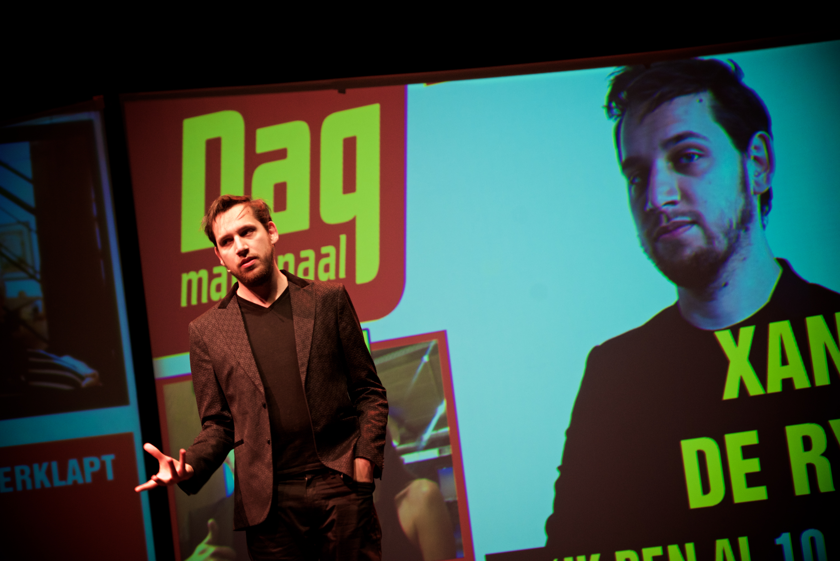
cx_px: 420
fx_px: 2381
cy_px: 280
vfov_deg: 13.4
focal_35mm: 102
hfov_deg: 20.0
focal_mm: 102
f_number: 3.5
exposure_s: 1/125
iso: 1600
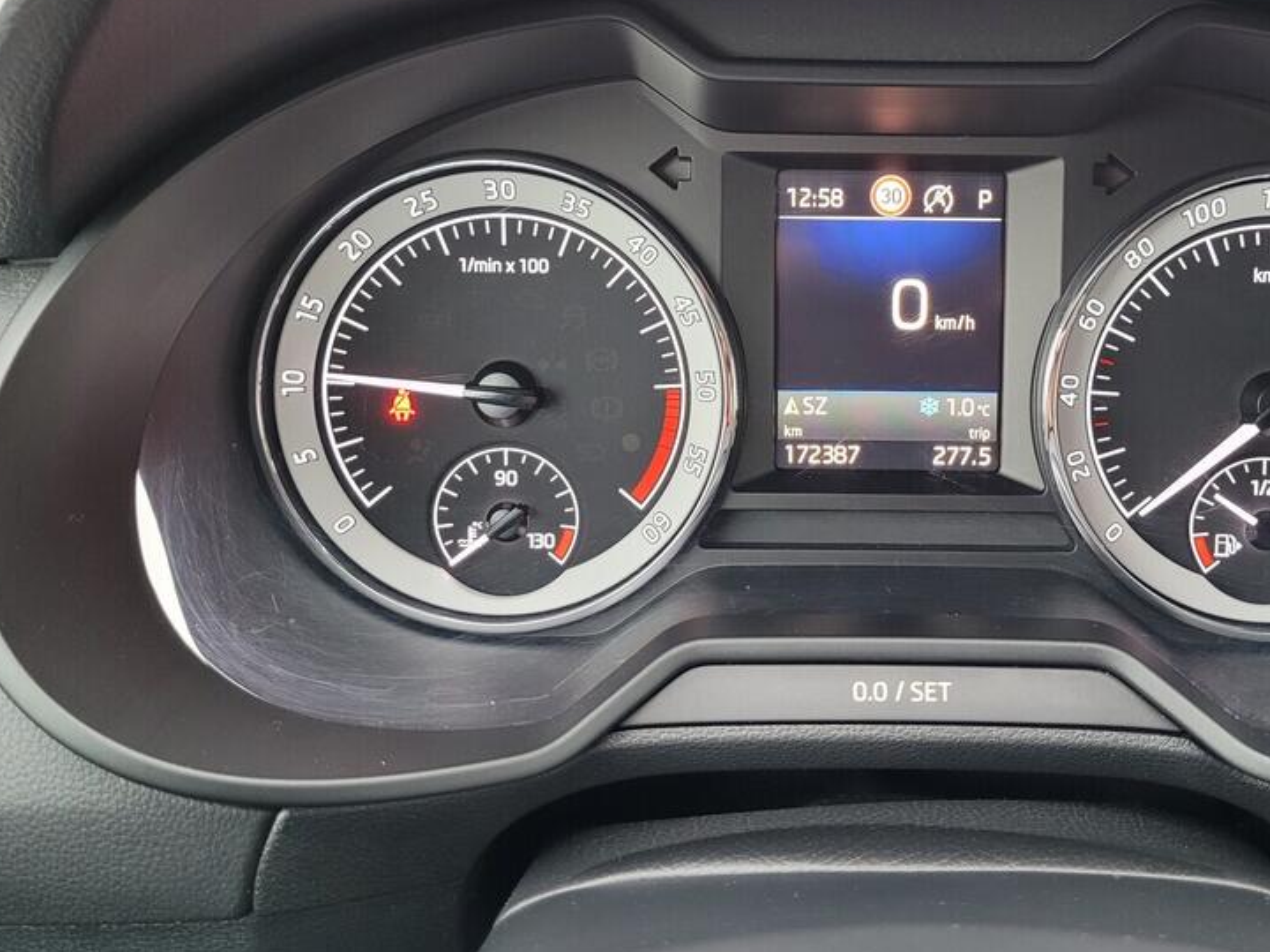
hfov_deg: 49.3
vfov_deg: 38.6
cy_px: 425
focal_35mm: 37
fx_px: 1357
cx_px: 848
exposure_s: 1/50
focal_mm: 5.4
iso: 400
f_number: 1.8
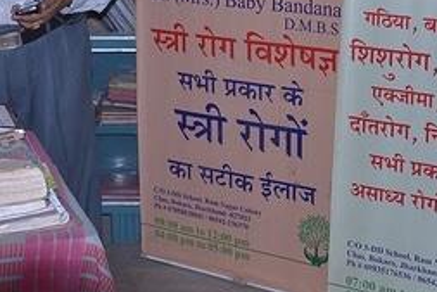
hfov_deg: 22.2
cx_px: 109
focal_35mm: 91
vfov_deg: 14.5
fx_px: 1105
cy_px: -72
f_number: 6.3
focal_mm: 24
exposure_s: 1/200
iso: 400
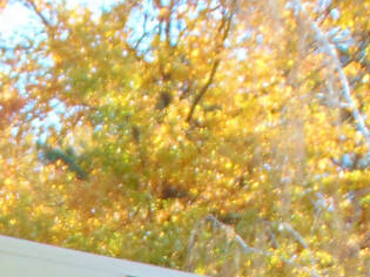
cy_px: 661
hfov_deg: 7.6
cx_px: -216
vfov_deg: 5.6
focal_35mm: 254
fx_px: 2714
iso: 80
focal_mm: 9
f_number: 3.5
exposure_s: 1/60
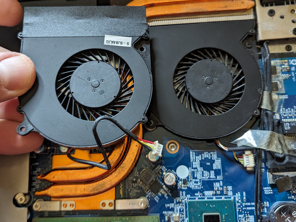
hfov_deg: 55.3
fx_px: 282
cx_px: 142
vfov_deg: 42.9
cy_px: 100
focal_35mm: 33
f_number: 1.73
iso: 312
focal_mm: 4.38
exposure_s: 1/23.8
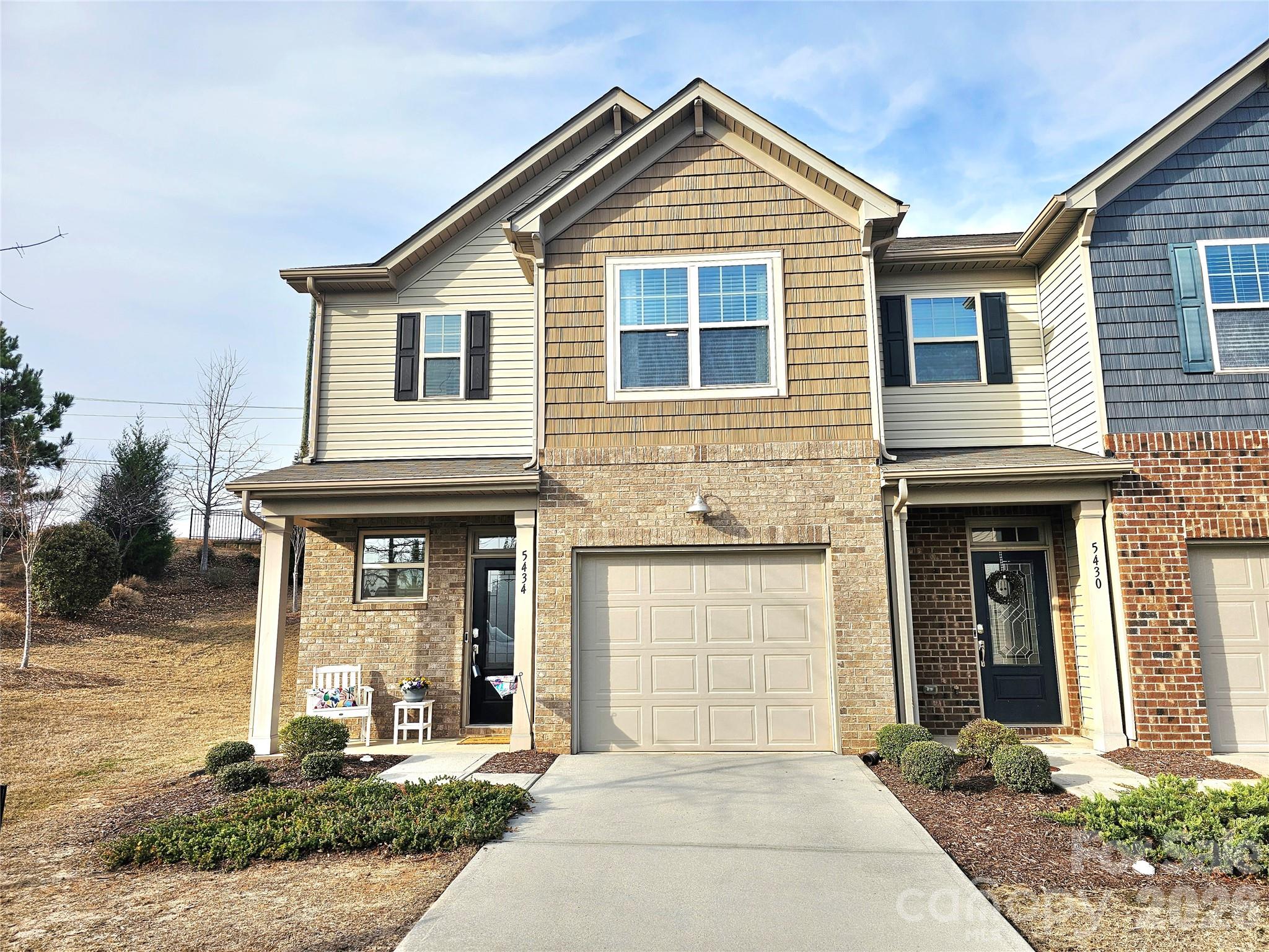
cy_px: 476
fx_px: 843
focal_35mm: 23
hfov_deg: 73.9
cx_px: 634
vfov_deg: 58.9
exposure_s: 1/667
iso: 10
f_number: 1.7
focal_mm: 6.3
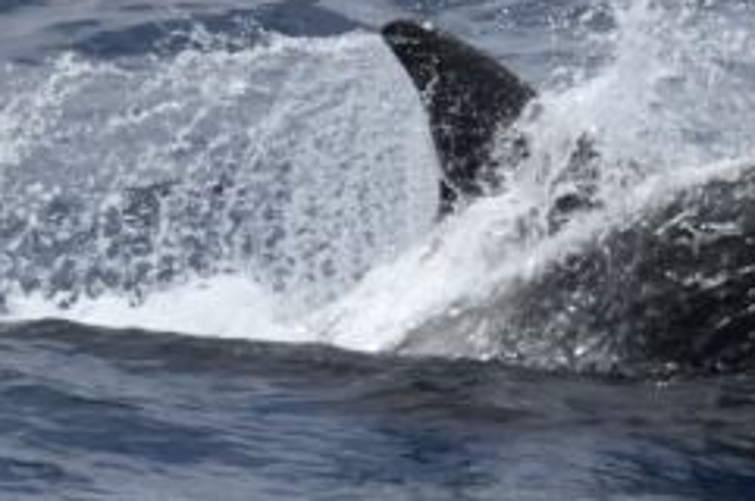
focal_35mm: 1297
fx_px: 27164
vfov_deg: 1.1
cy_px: 164
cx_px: 896
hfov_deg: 1.6
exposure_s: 1/8000
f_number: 6
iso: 720
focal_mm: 390
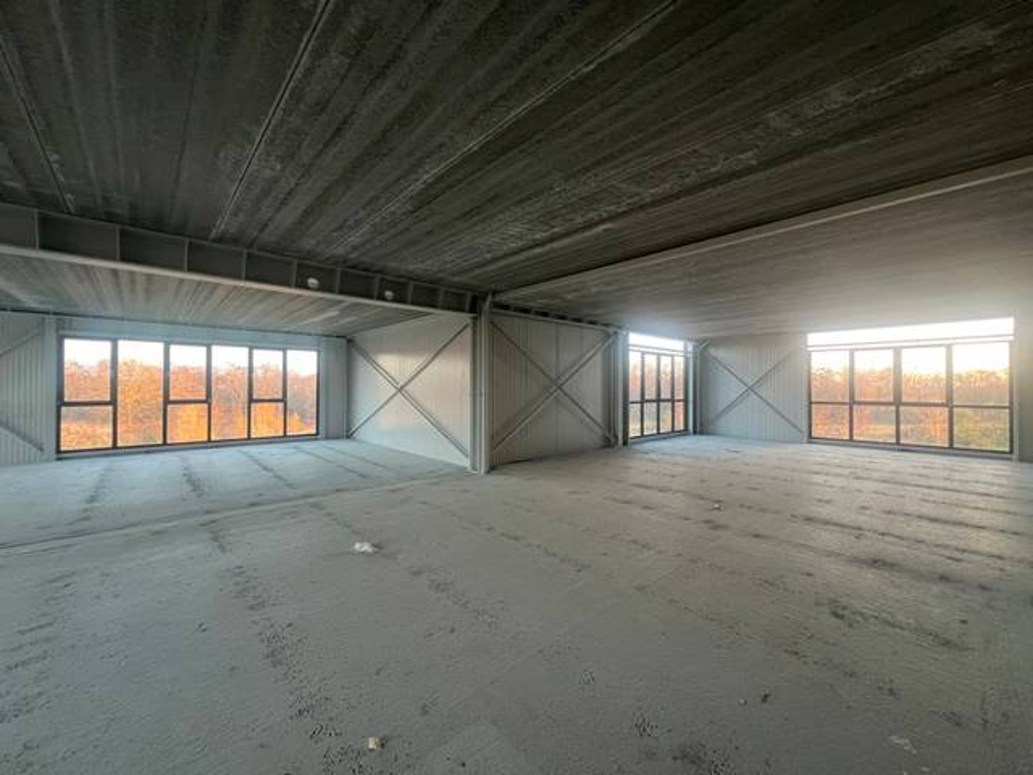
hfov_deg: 106.2
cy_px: 388
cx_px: 516
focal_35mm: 13
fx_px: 388
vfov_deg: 89.9
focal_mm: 1.57
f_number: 1.8
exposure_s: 1/99
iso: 160
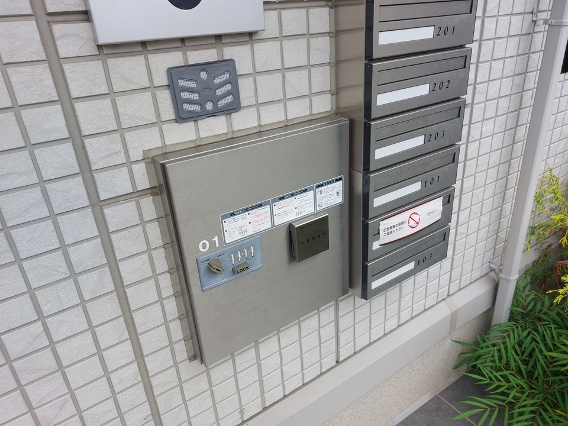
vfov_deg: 56.8
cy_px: 213
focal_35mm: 24
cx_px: 284
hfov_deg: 71.6
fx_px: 394
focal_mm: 5.23
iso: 25
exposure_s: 1/427
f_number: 1.8
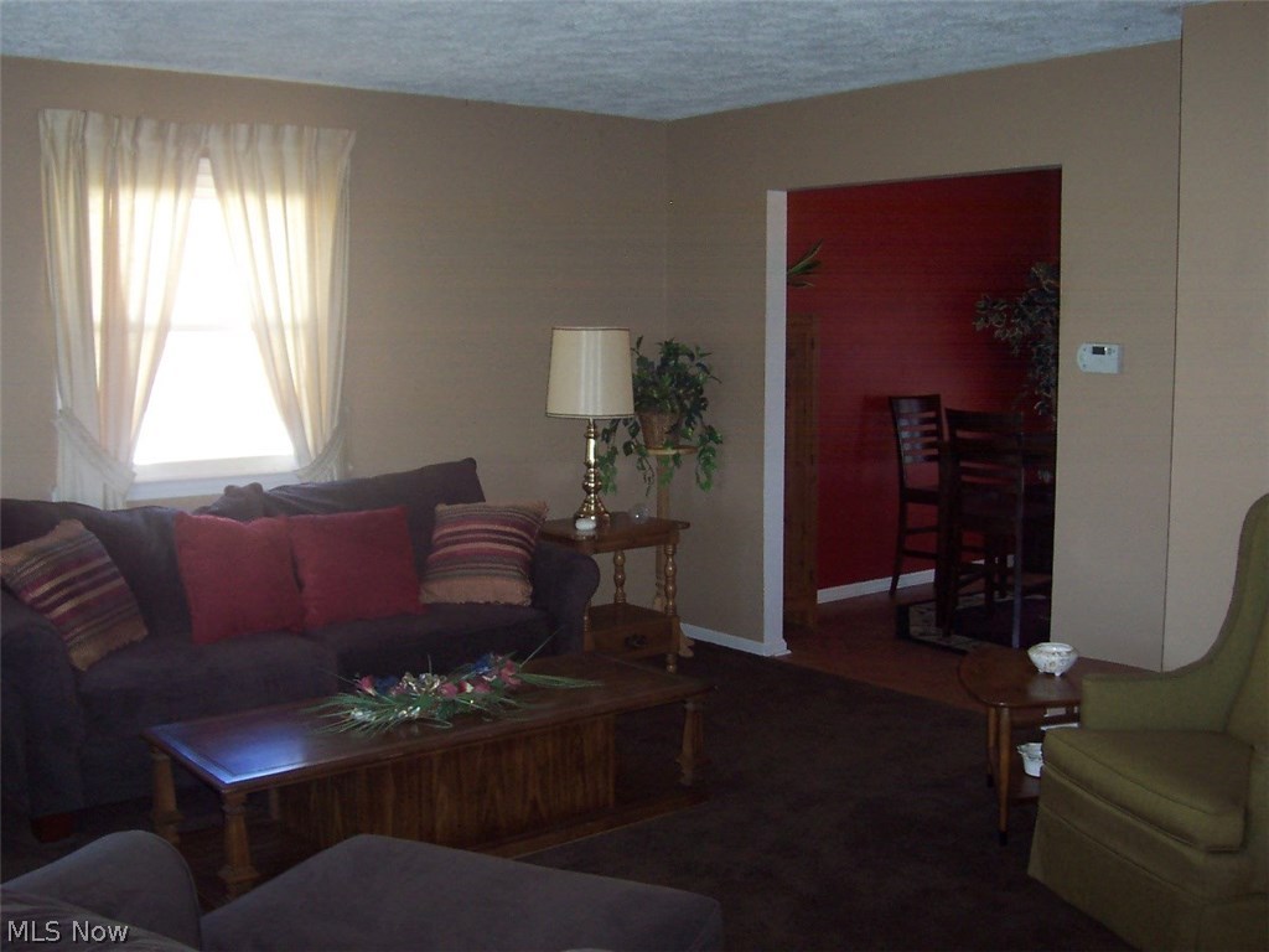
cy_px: 476
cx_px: 634
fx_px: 1356
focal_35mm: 37
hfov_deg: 50.1
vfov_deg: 38.7
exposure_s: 1/60
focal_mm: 5.6
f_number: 2.8
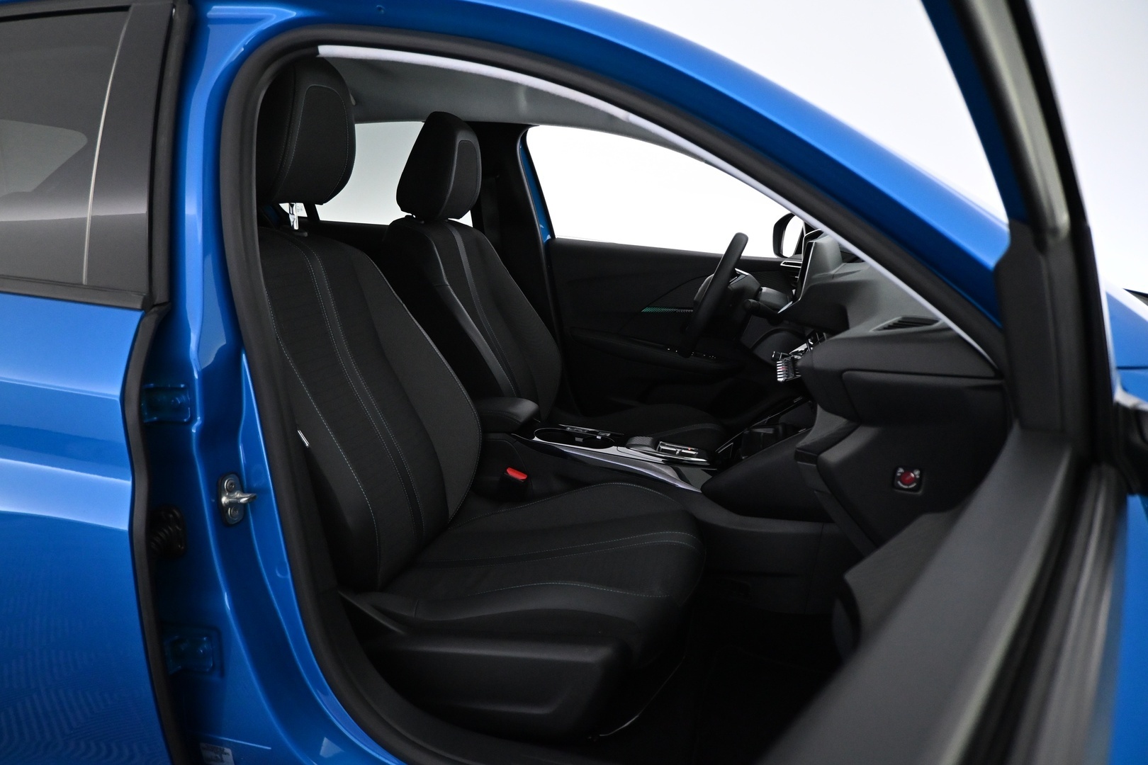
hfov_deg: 70.4
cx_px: 574
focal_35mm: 26
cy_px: 382
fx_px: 813
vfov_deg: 50.4
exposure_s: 1/100
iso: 3200
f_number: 3.5
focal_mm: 17
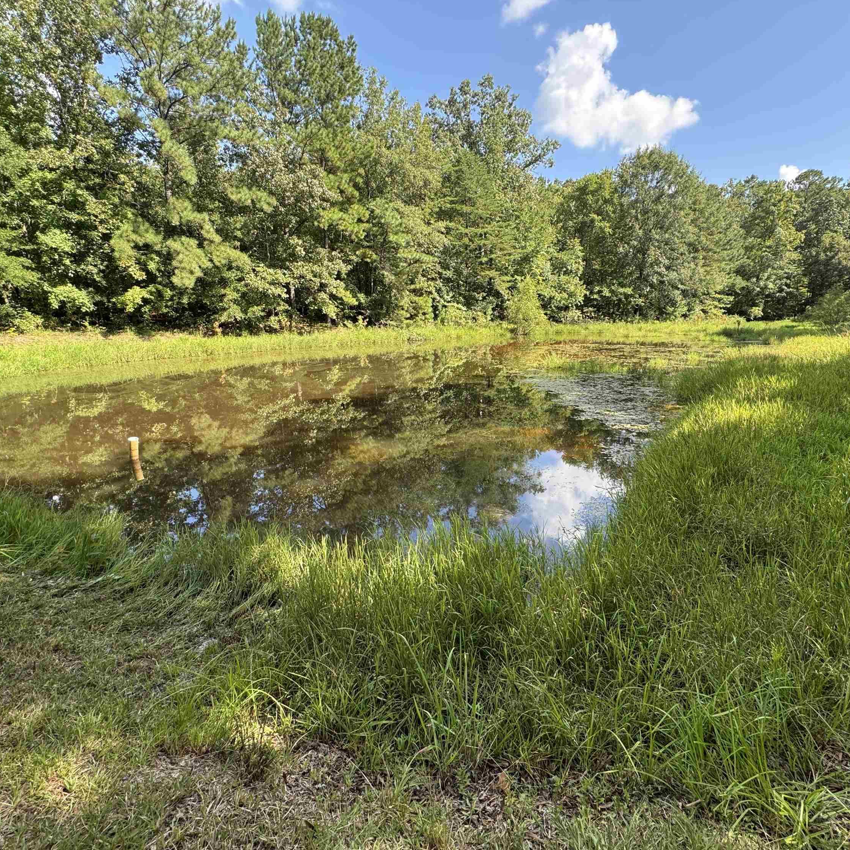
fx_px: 472
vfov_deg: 84.0
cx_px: 453
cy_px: 418
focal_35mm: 17
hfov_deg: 83.9
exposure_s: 1/249
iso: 40
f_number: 2.2
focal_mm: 2.22
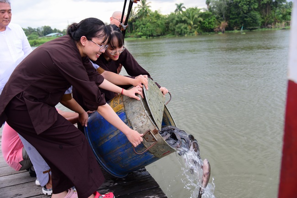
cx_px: 148
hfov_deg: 58.7
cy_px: 99
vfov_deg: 41.2
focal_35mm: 32
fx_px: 264
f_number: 4
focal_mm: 32
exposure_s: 1/320
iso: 320
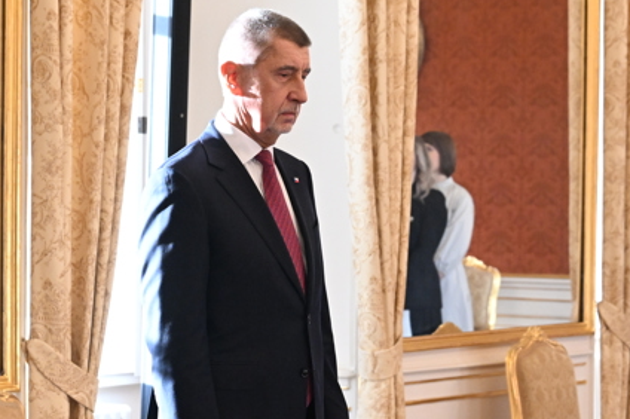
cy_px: 273
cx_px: 223
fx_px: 2990
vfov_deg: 8.0
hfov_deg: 12.0
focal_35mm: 171
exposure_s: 1/320
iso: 3200
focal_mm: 70
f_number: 5.6
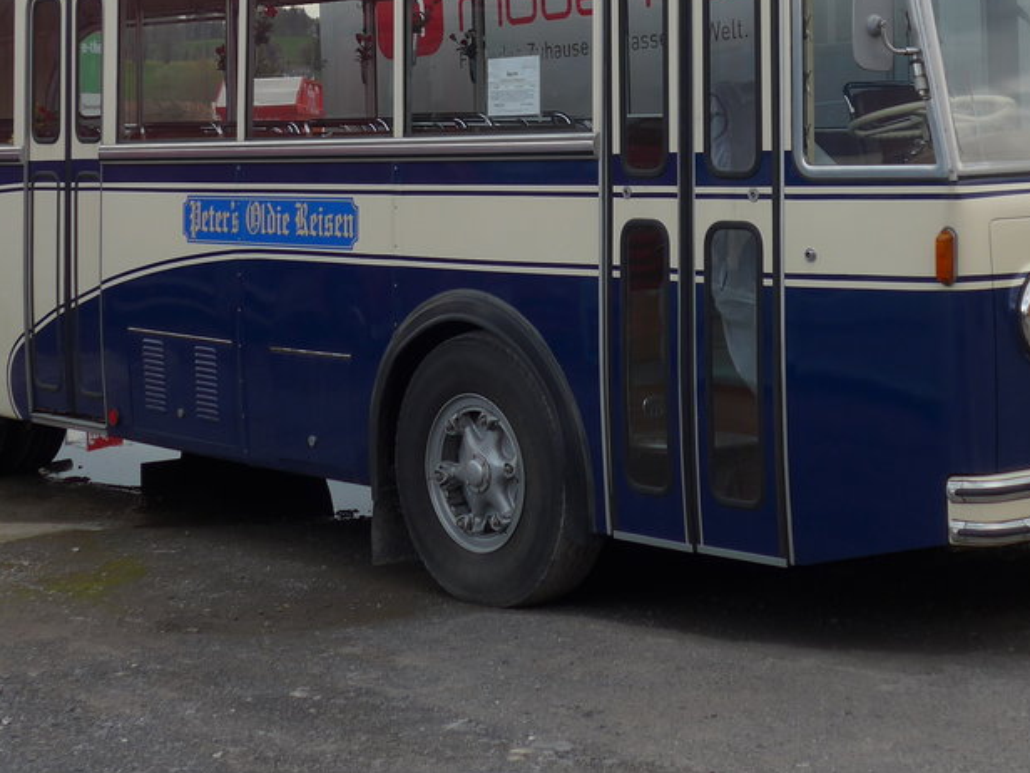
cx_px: 560
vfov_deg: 19.0
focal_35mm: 76
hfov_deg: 25.6
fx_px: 2261
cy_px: 74
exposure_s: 1/200
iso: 80
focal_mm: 8
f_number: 2.8
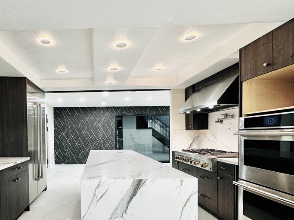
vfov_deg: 62.3
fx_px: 178
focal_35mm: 21
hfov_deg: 75.9
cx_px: 92
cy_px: 140
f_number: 2.2
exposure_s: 1/60
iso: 200
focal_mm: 2.22
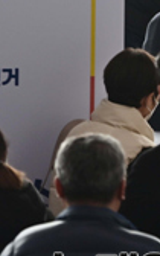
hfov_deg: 1.2
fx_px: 7570
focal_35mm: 1085
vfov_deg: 1.9
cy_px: 5
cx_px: 134
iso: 500
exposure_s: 1/200
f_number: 5.6
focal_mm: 280
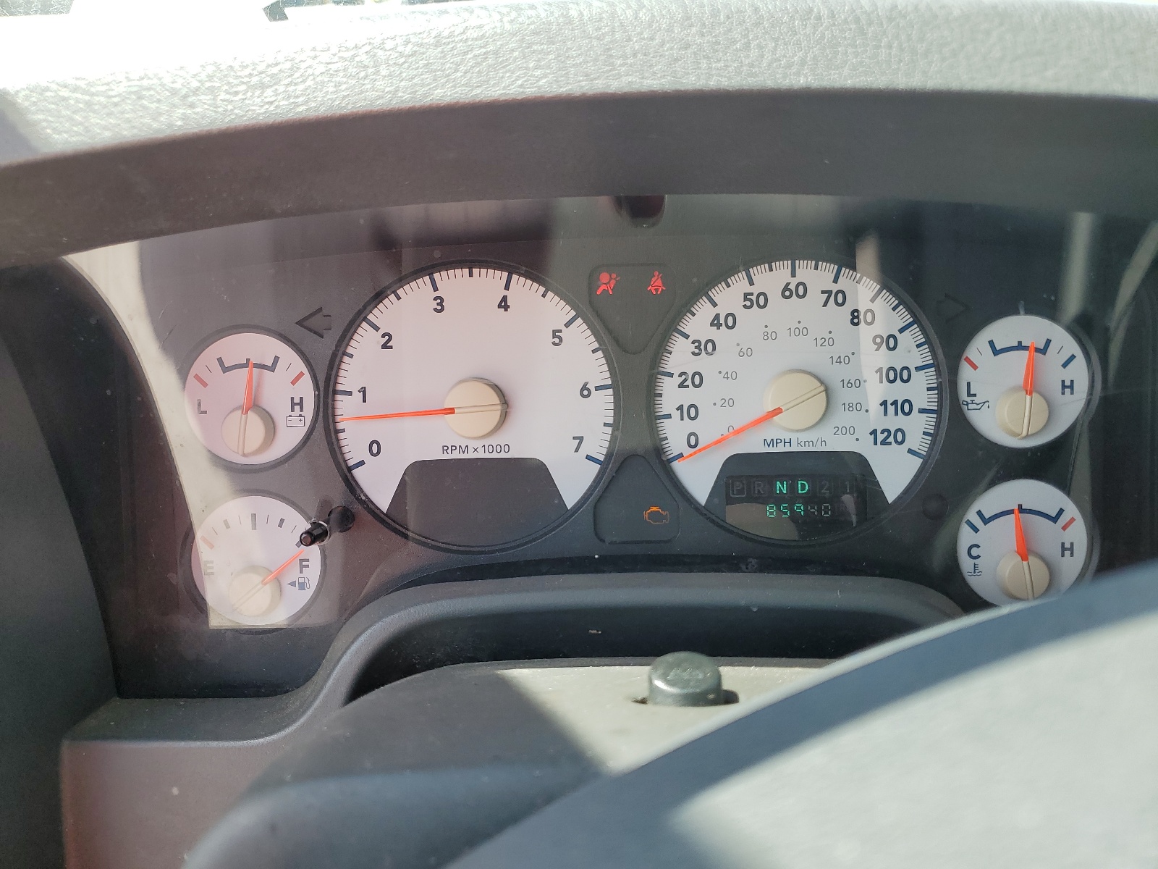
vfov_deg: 53.1
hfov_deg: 67.3
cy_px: 434
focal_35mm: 26
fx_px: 870
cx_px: 579
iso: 50
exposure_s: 1/526
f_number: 1.5
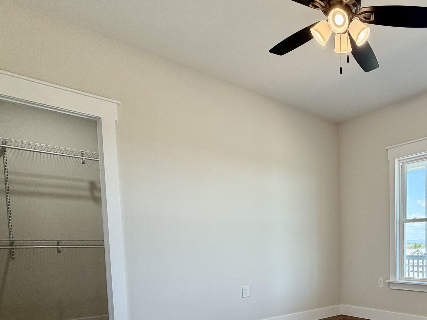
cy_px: 266
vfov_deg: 47.8
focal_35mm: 27
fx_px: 333
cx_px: 380
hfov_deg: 56.8
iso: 125
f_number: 2.2
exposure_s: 1/120
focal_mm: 2.22
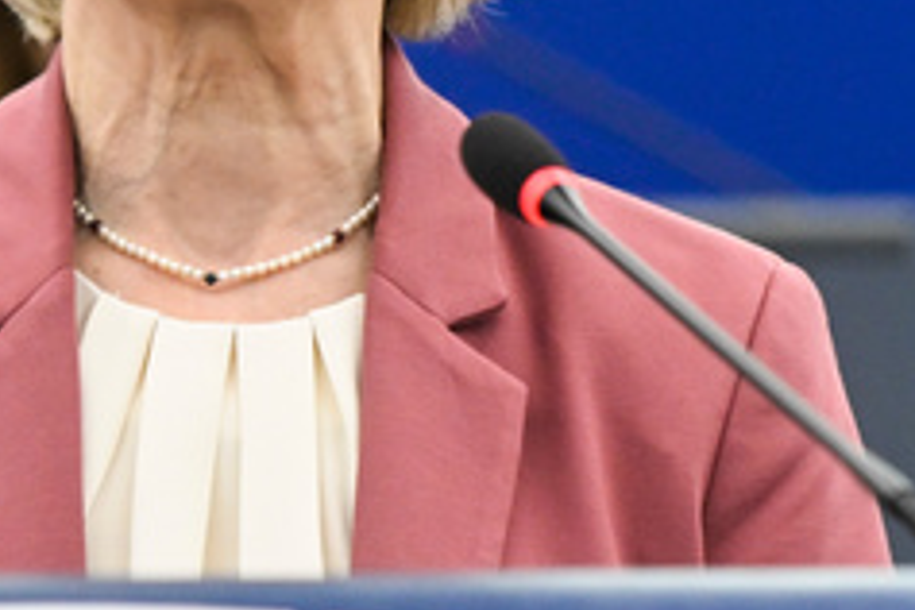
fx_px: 15376
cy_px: 2
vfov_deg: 2.3
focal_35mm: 605
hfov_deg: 3.4
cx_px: 127
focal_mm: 140
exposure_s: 1/400
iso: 2500
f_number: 2.8
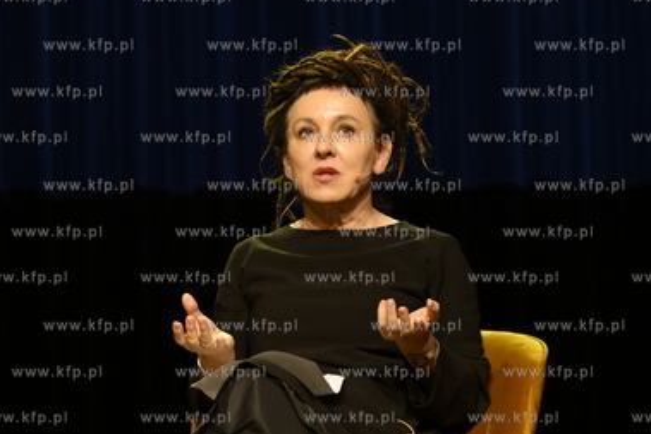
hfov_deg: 10.8
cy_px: 208
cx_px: 313
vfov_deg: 7.2
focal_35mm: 190
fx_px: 3437
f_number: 5.6
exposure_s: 1/80
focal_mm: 120
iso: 3200
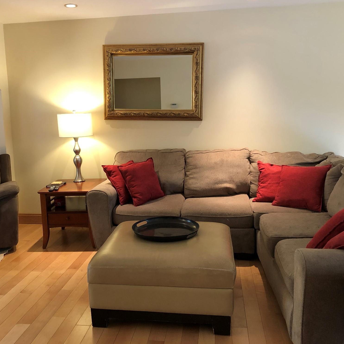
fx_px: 382
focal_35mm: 34
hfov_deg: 48.4
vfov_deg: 48.4
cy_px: 168
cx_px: 159
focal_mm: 3.99
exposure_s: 1/15
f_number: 1.8
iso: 64
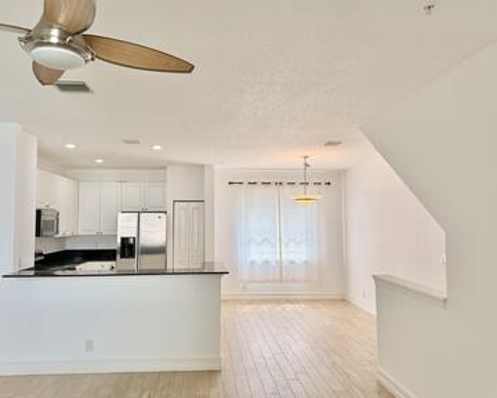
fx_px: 382
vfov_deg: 54.9
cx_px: 226
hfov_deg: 65.9
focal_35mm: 26
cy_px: 196
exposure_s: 1/335
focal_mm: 6.76
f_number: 1.78
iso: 100
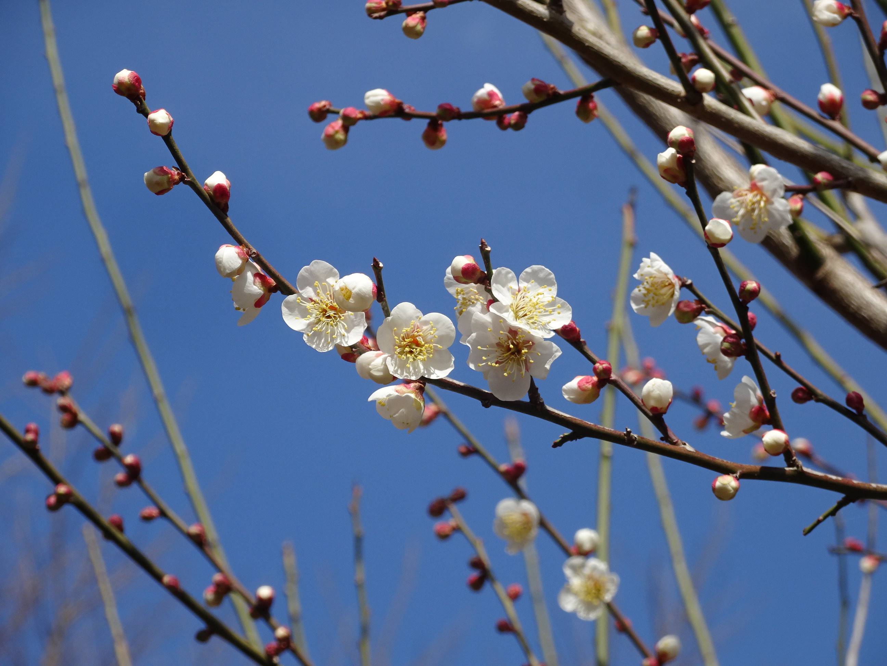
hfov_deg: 9.3
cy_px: 333
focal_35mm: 212
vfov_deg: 7.0
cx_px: 444
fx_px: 5432
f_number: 6.3
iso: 80
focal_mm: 36.2
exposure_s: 1/400
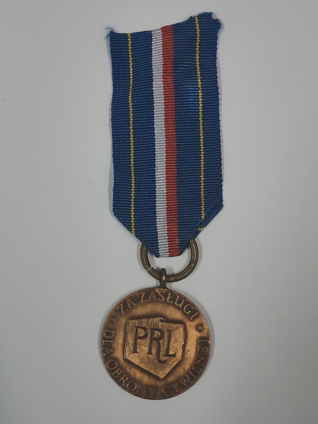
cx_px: 159
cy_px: 212
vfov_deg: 28.6
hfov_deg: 21.6
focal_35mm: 68
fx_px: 833
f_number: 1.95
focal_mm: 5.52
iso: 500
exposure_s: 1/50
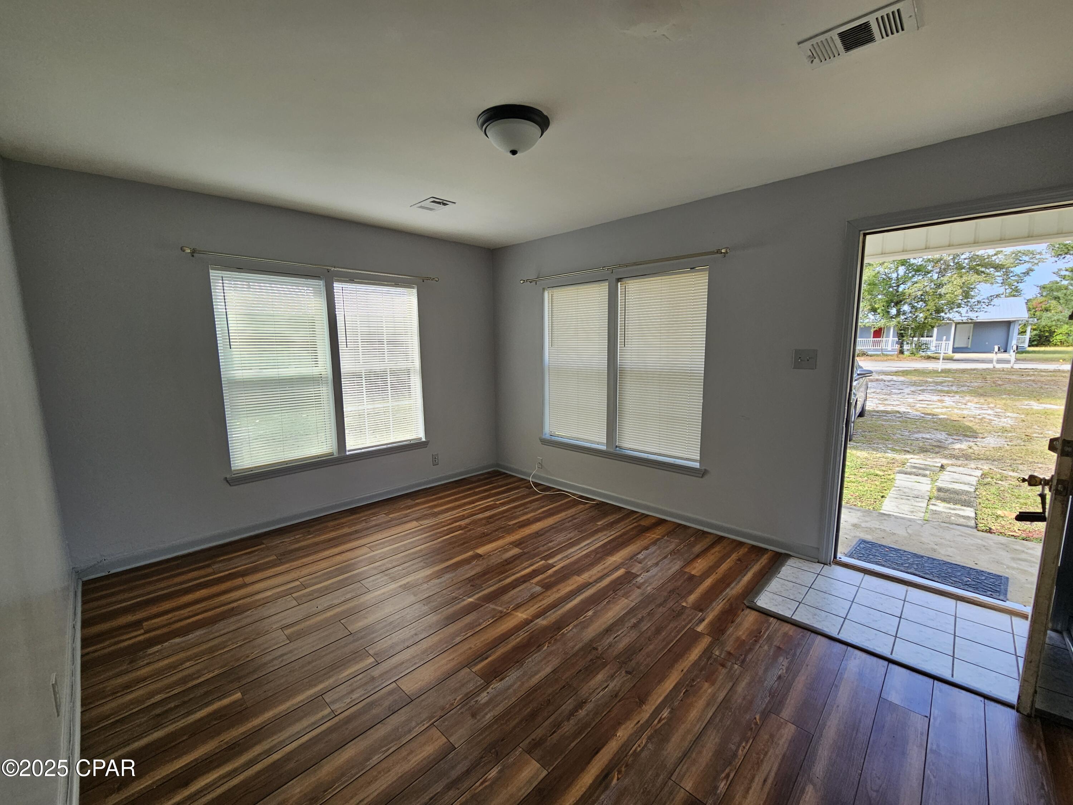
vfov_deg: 89.9
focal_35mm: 13
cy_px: 402
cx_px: 536
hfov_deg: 106.2
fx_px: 403
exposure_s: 1/167
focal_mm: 2.2
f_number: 2.2
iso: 50
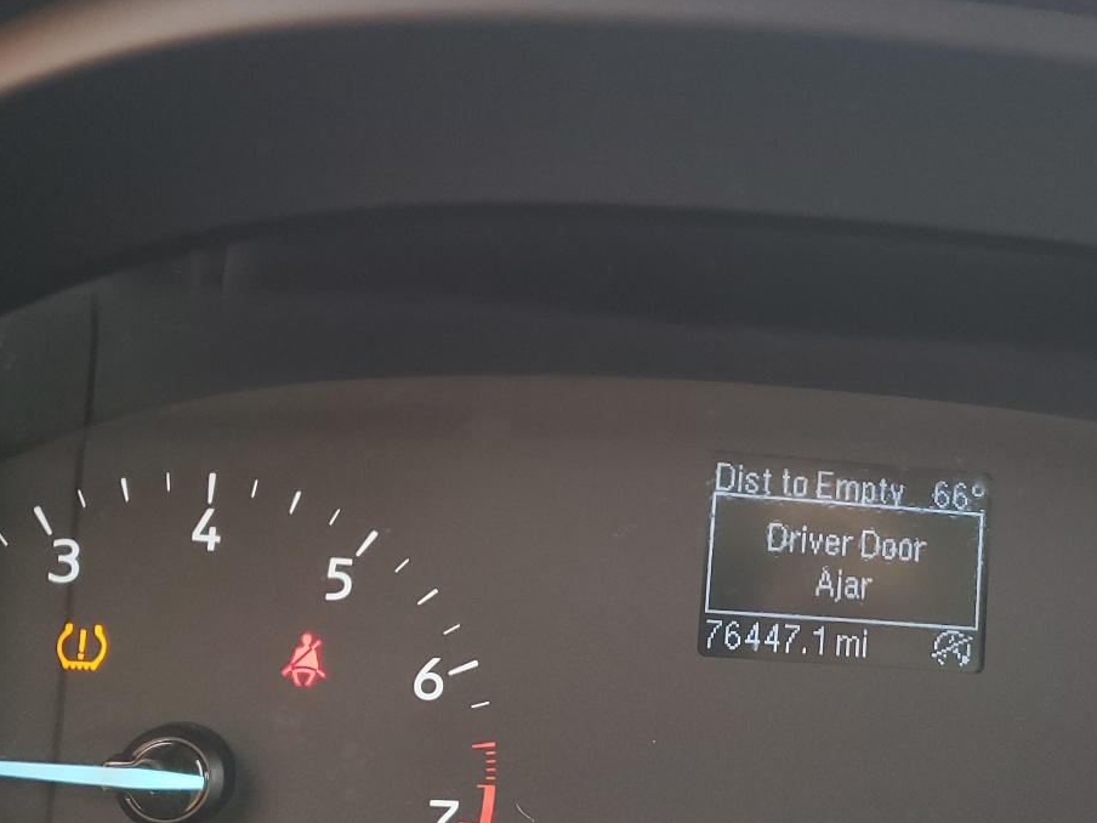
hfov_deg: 40.3
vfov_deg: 31.4
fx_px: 1458
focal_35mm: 46
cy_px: 488
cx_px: 792
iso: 64
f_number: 1.5
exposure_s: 1/120
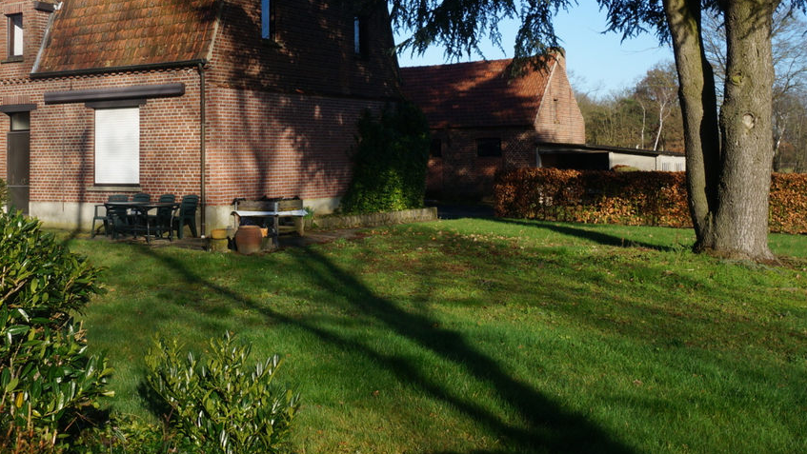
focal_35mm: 45
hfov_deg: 44.5
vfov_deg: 26.2
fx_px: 963
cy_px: 103
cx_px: 241
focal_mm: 18
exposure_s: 1/60
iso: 100
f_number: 13
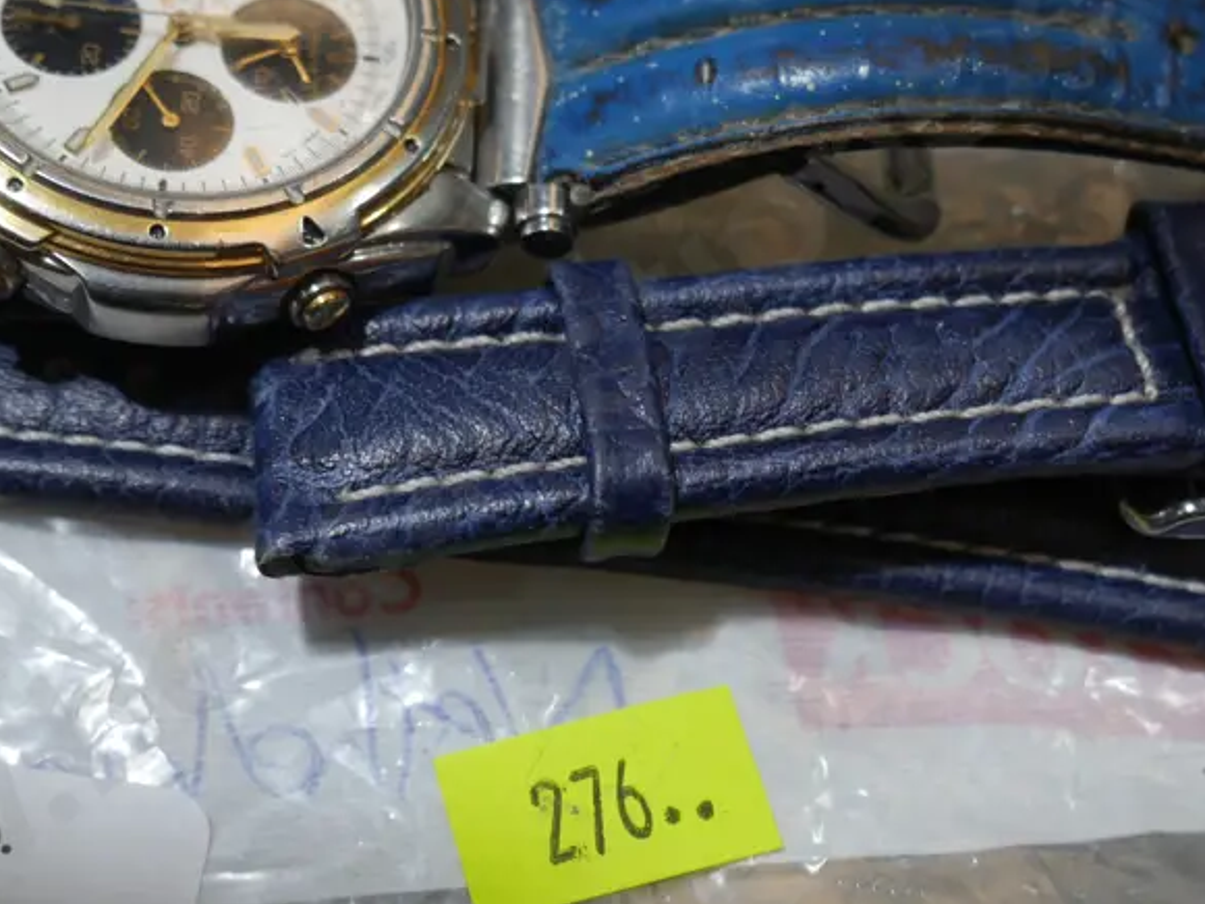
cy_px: 416
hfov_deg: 28.9
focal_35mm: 67
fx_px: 2333
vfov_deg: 21.9
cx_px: 529
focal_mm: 19
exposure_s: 1/60
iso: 200
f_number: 4.1
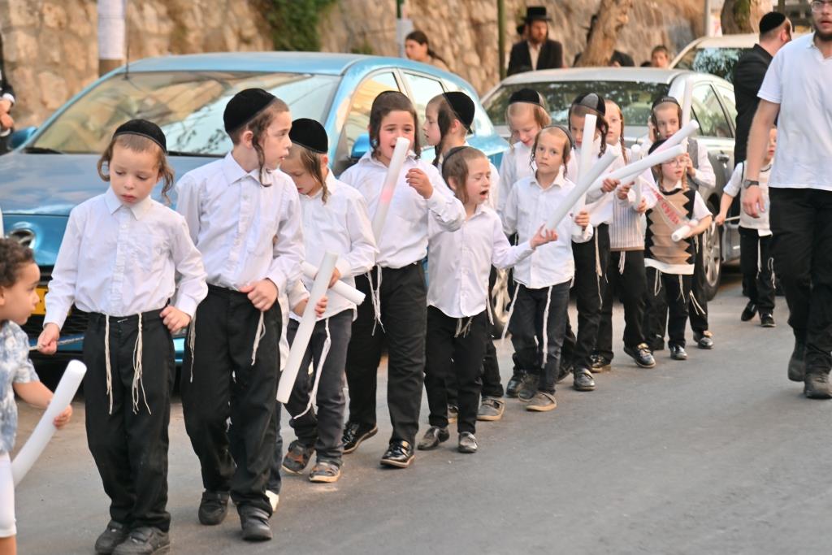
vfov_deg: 13.0
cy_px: 278
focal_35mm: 105
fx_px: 2427
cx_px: 416
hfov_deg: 19.5
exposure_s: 1/200
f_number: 4
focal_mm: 105
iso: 320
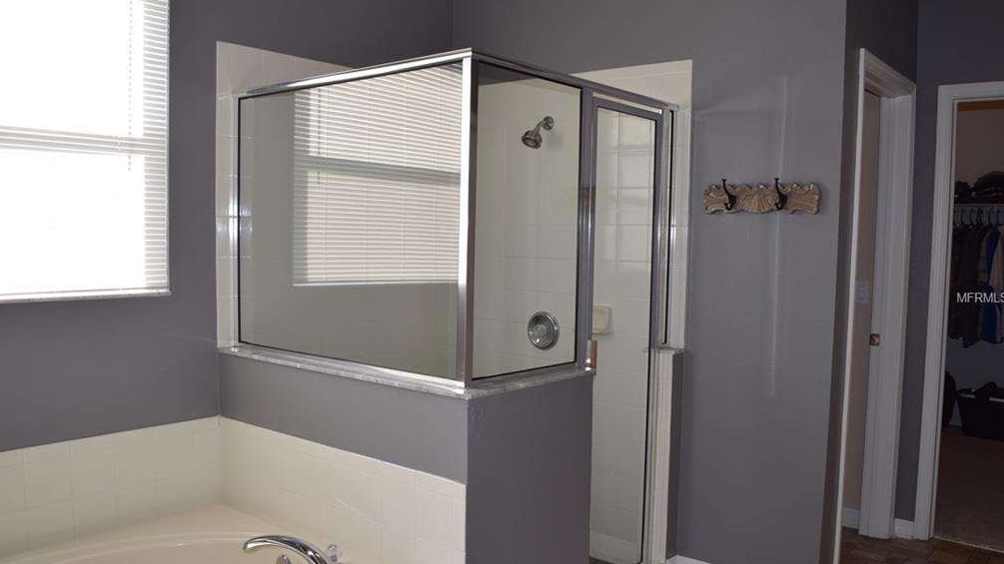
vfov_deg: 36.7
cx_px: 502
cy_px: 298
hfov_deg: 61.0
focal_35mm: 32
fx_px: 852
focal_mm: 20
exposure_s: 1/125
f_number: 5.6
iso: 250
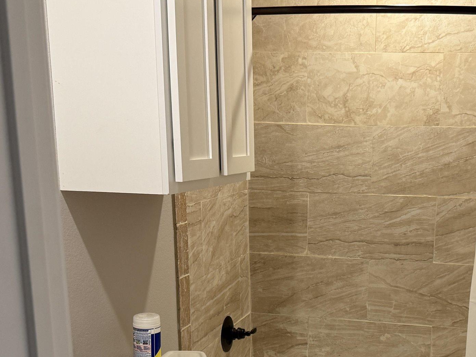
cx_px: 350
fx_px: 729
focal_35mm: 53
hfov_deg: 35.5
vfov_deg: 26.7
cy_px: 314
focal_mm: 6.76
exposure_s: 1/60
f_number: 1.78
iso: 125
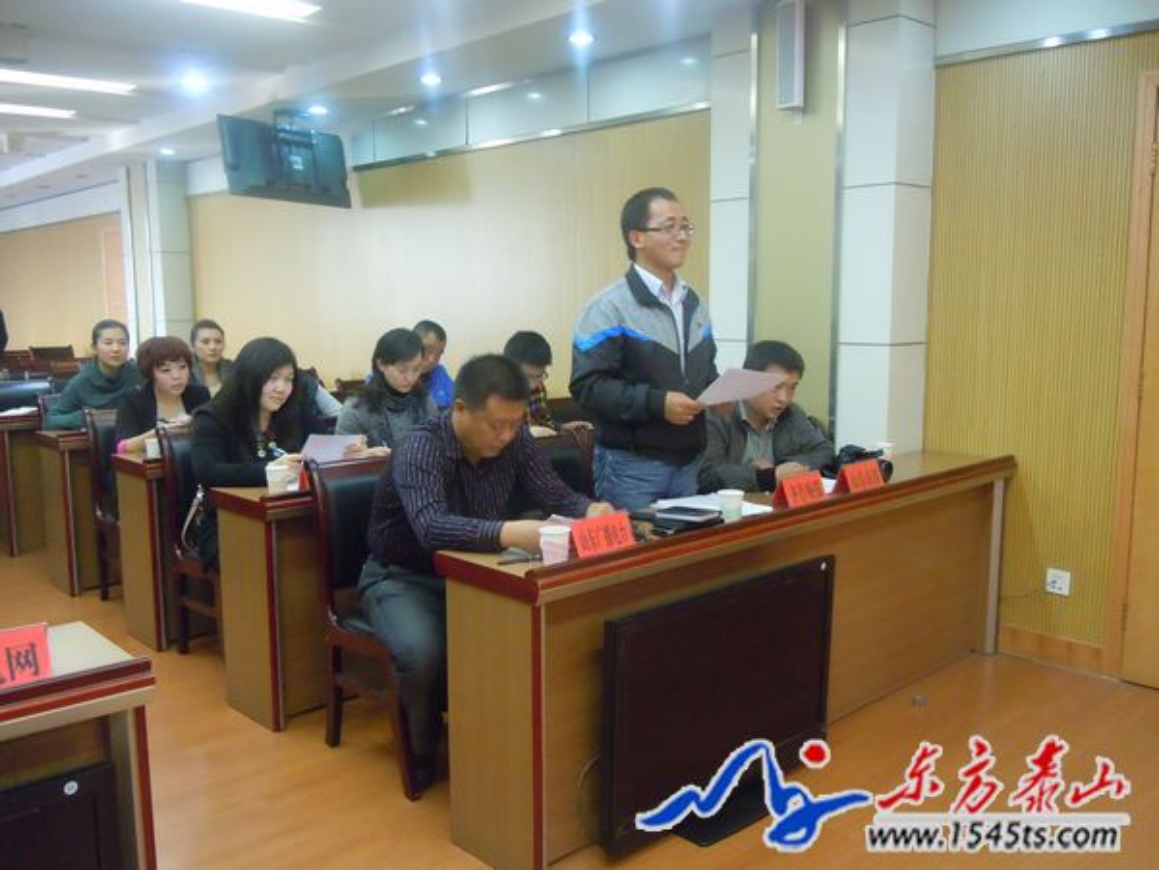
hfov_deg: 60.0
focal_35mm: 30
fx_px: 1004
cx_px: 580
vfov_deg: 46.8
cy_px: 435
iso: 800
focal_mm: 5.4
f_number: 3.5
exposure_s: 1/25
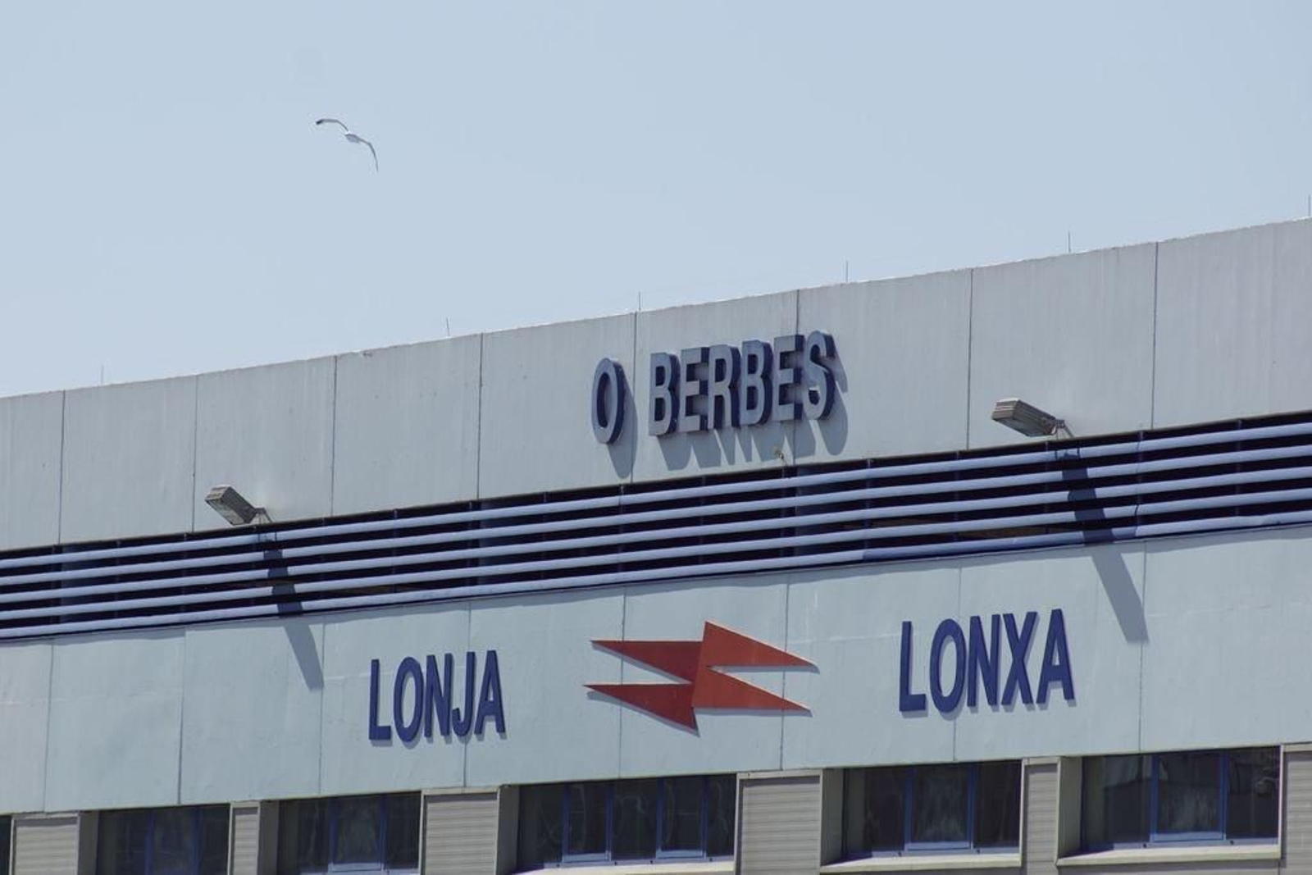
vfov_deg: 4.0
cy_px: 438
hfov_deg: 6.0
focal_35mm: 345
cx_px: 656
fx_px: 12574
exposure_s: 1/400
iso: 100
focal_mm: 230
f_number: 8
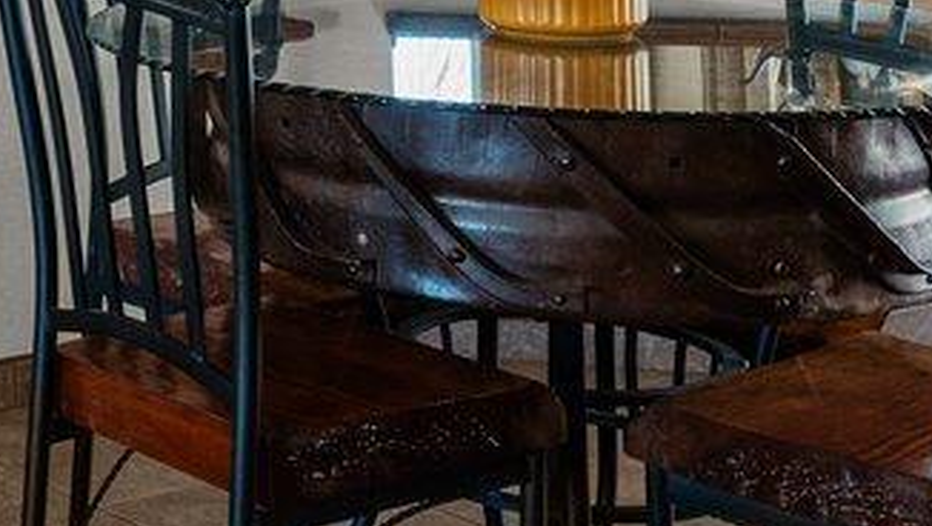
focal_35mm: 92
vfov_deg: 12.3
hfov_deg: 20.6
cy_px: -342
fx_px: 2275
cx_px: -366
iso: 500
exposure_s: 1/10
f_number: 8
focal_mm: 14
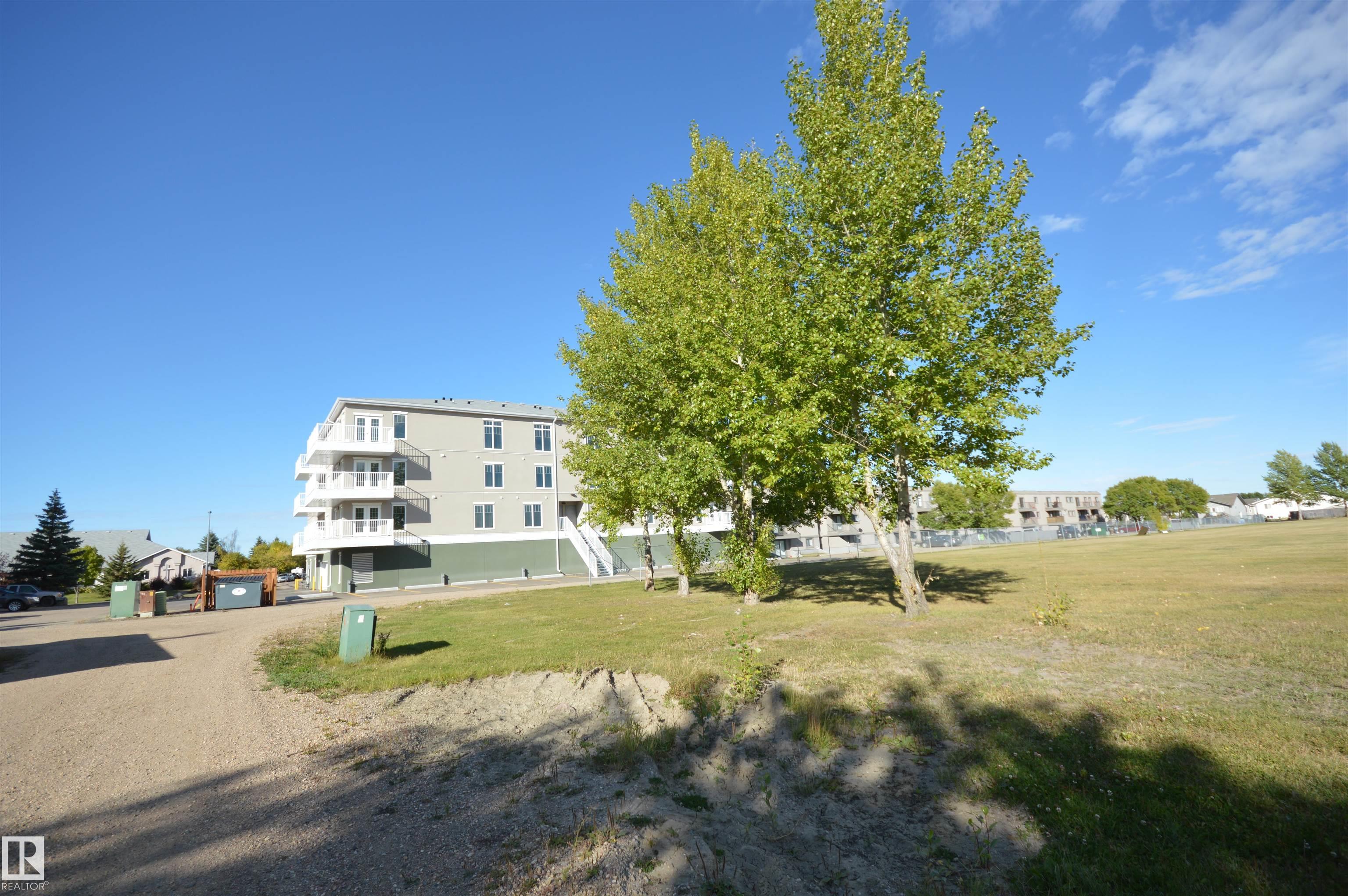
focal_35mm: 15
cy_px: 448
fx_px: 561
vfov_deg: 77.2
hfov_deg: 100.4
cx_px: 674
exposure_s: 1/200
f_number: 7.1
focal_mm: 10
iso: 100
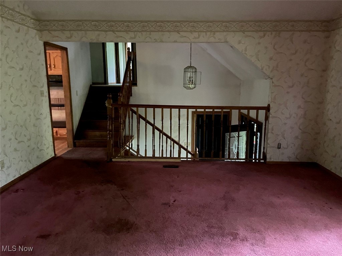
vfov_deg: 53.1
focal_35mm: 26
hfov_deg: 67.3
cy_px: 128
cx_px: 171
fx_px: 257
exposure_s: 1/30
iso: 1000
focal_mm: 4.2
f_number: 1.6
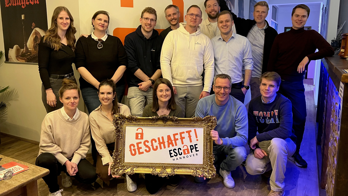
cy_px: 85
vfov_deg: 40.1
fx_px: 268
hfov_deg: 66.1
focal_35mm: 29
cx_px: 174
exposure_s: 1/50
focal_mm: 5.7
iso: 500
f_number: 1.5
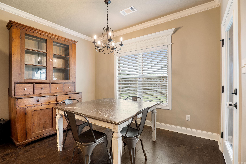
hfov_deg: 96.7
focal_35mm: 16
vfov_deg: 73.7
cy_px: 82
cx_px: 123
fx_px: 109
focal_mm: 16
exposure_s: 1/5
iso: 1250
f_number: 6.3
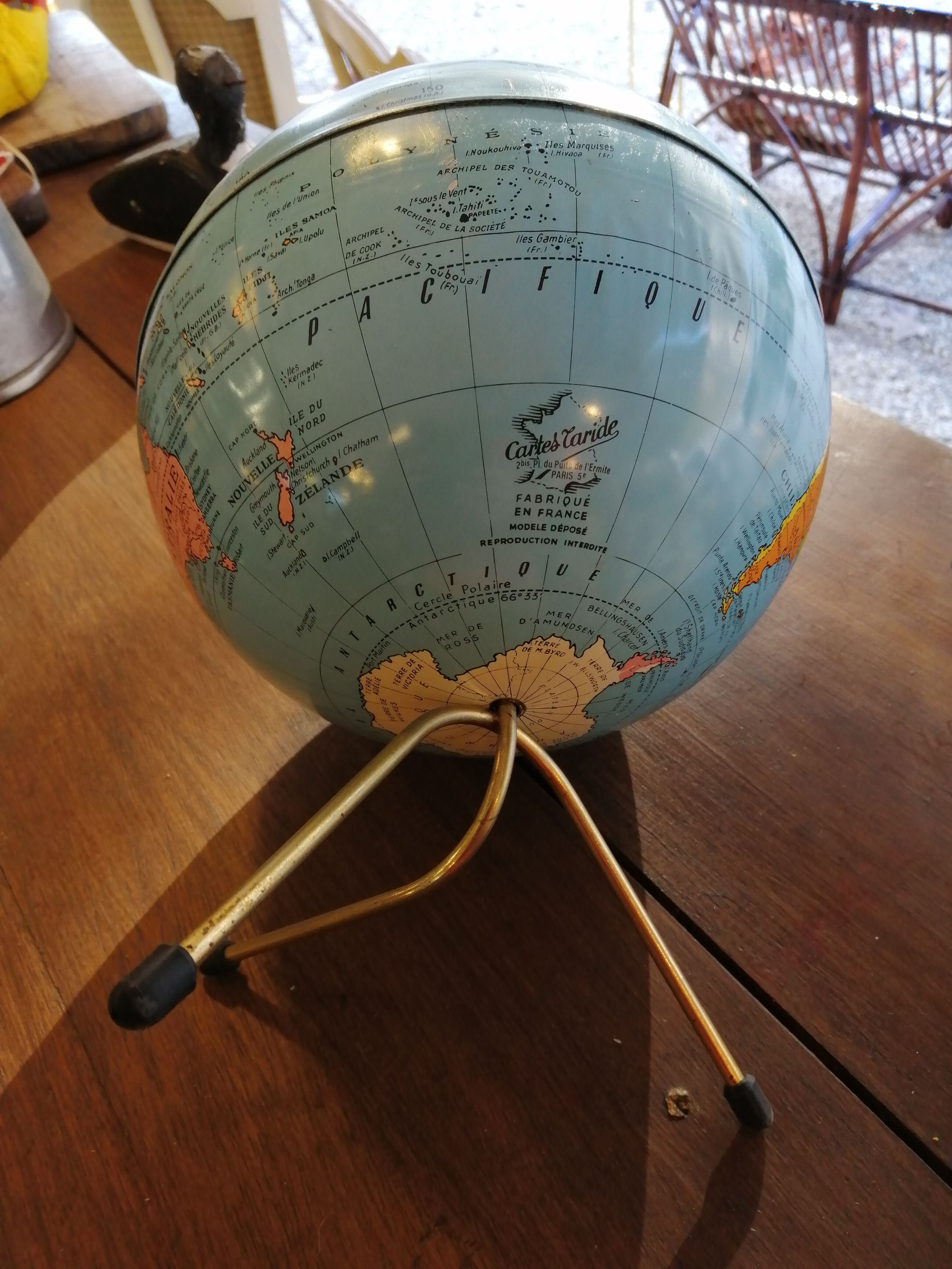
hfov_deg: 53.1
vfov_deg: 67.3
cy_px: 634
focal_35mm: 26
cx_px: 476
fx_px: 953
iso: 80
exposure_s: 1/50
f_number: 1.8
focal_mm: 3.6
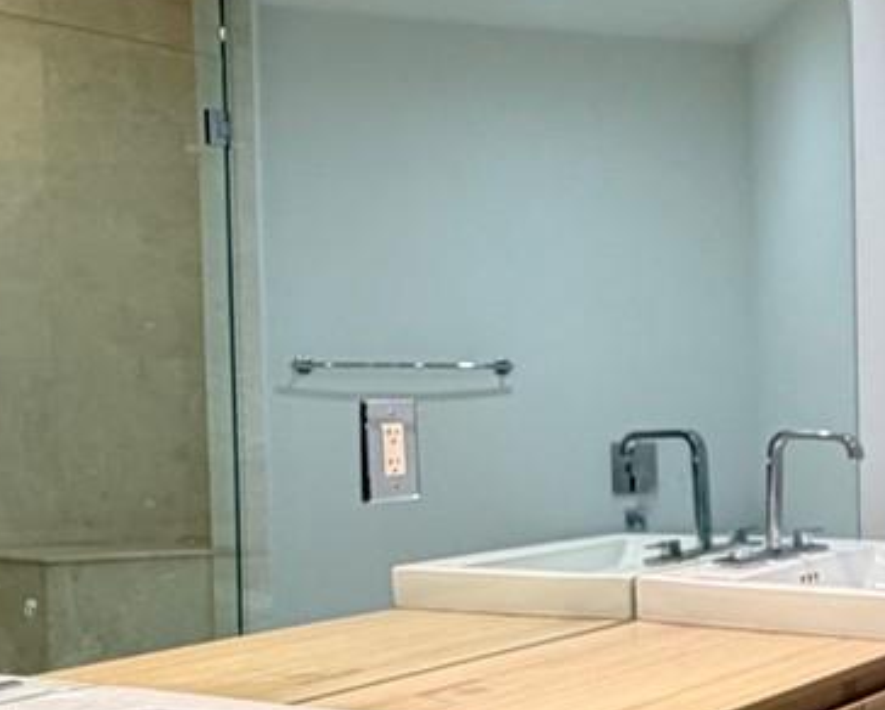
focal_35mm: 60
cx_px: 1089
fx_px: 1573
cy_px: 452
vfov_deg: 25.3
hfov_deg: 27.3
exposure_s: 1/60
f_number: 2.2
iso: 200
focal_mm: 2.22
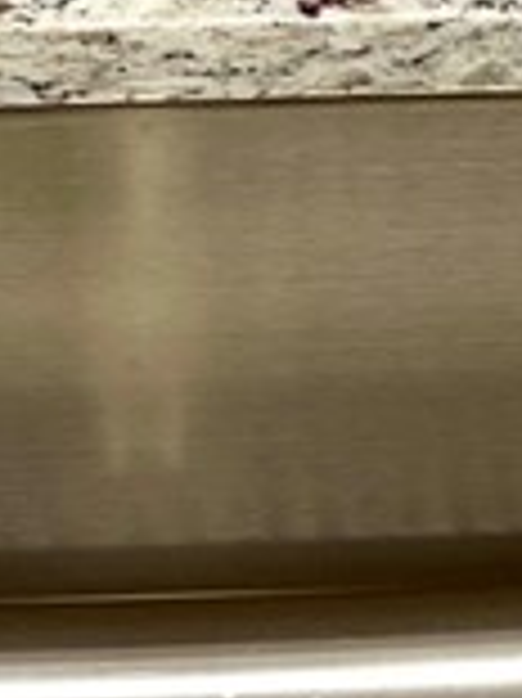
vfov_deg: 11.5
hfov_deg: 9.0
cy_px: -320
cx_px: 351
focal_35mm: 165
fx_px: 3322
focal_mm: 5.1
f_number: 1.6
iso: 125
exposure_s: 1/120
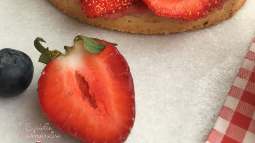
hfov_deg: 37.8
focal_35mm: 55
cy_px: -54
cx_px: 107
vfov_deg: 19.7
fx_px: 372
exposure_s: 1/50
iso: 32
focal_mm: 4.15
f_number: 2.2
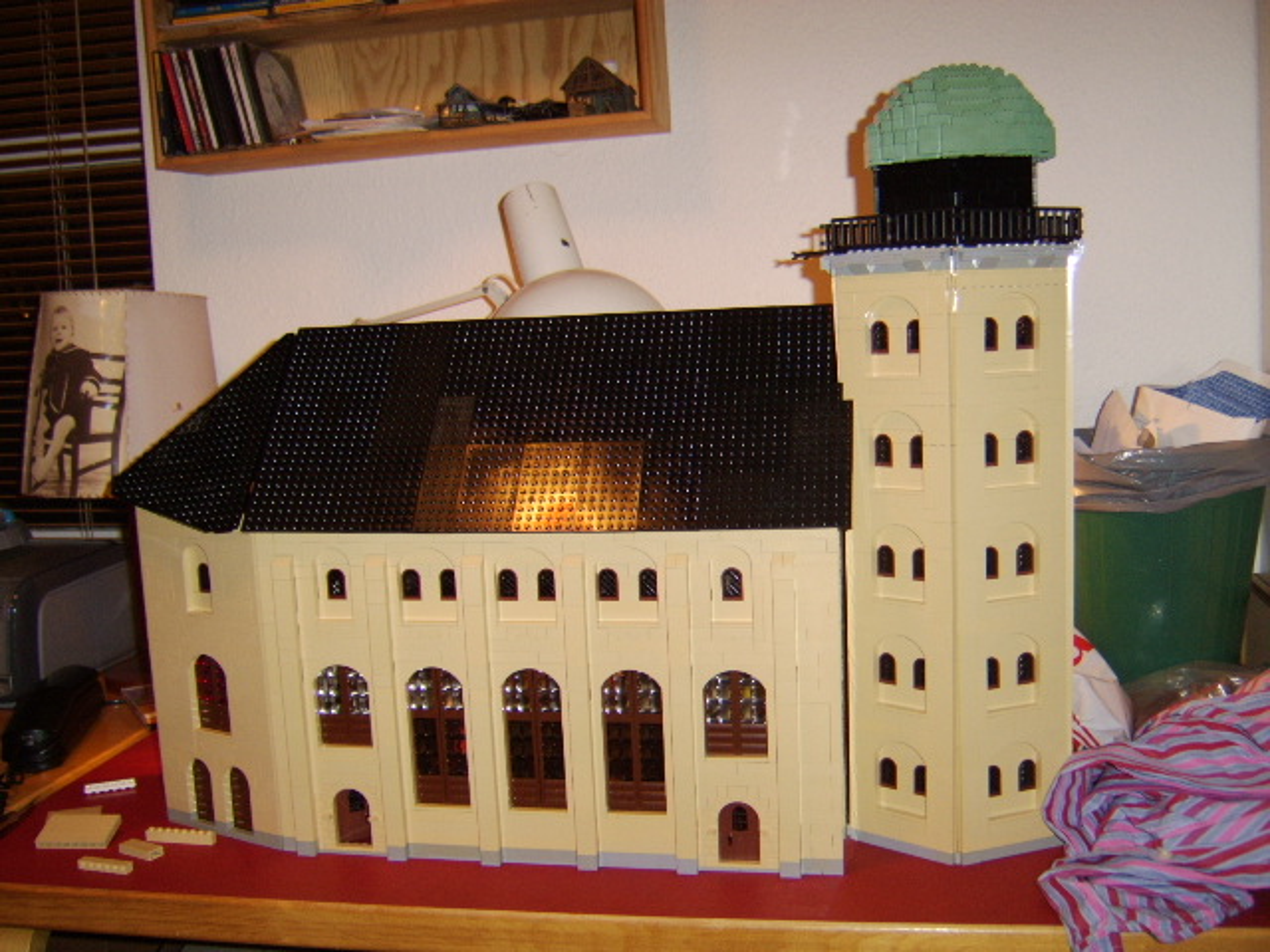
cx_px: 635
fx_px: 1137
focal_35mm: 31
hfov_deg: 58.4
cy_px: 476
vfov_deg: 45.4
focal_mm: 8.13
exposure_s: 1/30
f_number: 2.7
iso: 200
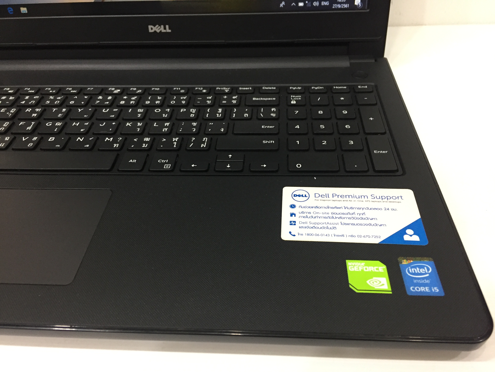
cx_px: 248
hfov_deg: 61.7
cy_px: 186
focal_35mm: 29
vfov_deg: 48.2
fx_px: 415
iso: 200
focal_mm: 4.15
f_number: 2.2
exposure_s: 1/33
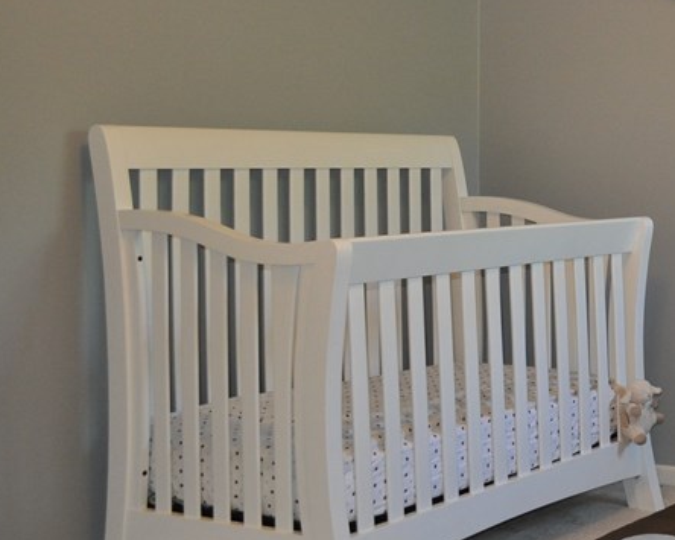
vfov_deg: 24.4
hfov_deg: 26.9
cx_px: 816
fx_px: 1238
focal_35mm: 62
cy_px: 146
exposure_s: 1/60
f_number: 3.5
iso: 800
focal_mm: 18
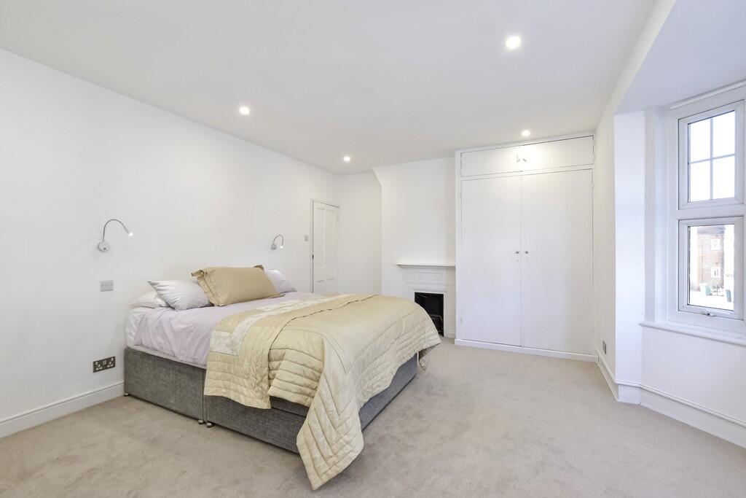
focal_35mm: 15
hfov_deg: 100.4
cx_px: 373
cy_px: 249
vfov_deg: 77.3
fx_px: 311
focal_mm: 10
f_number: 8
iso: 640
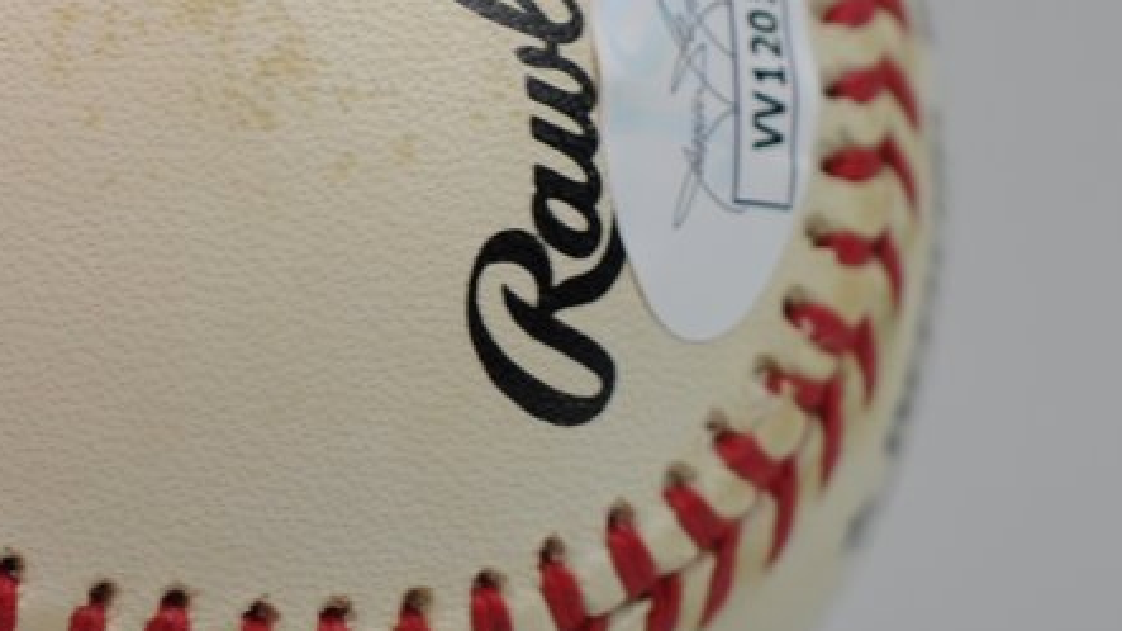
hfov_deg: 8.9
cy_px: 485
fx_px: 7198
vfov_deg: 5.0
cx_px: 161
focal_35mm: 242
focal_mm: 40
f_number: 4
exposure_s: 1/60
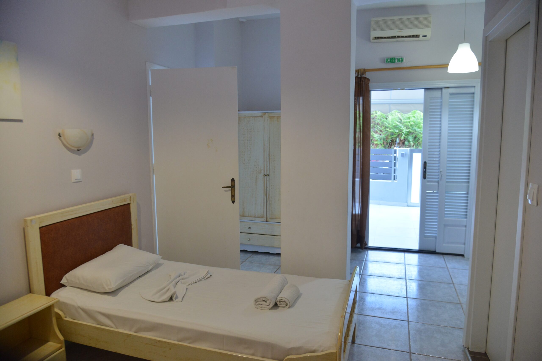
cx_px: 271
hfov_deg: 73.7
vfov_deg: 53.2
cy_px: 180
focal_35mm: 24
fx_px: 361
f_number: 5
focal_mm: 24
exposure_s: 1/125
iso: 1600
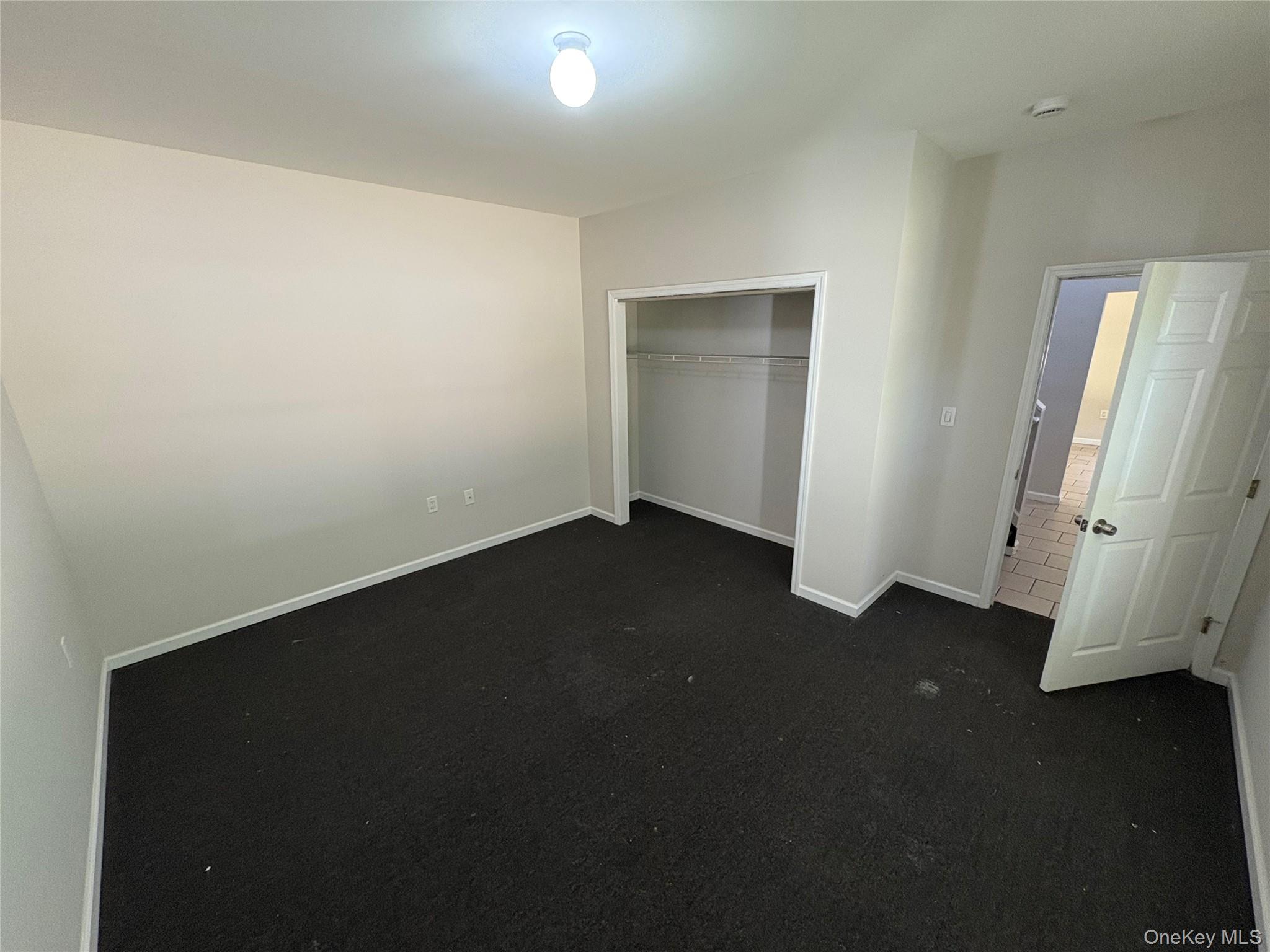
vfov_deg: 85.7
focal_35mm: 14
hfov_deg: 102.1
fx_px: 514
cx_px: 635
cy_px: 476
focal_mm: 2.22
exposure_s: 1/60
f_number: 2.2
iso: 250
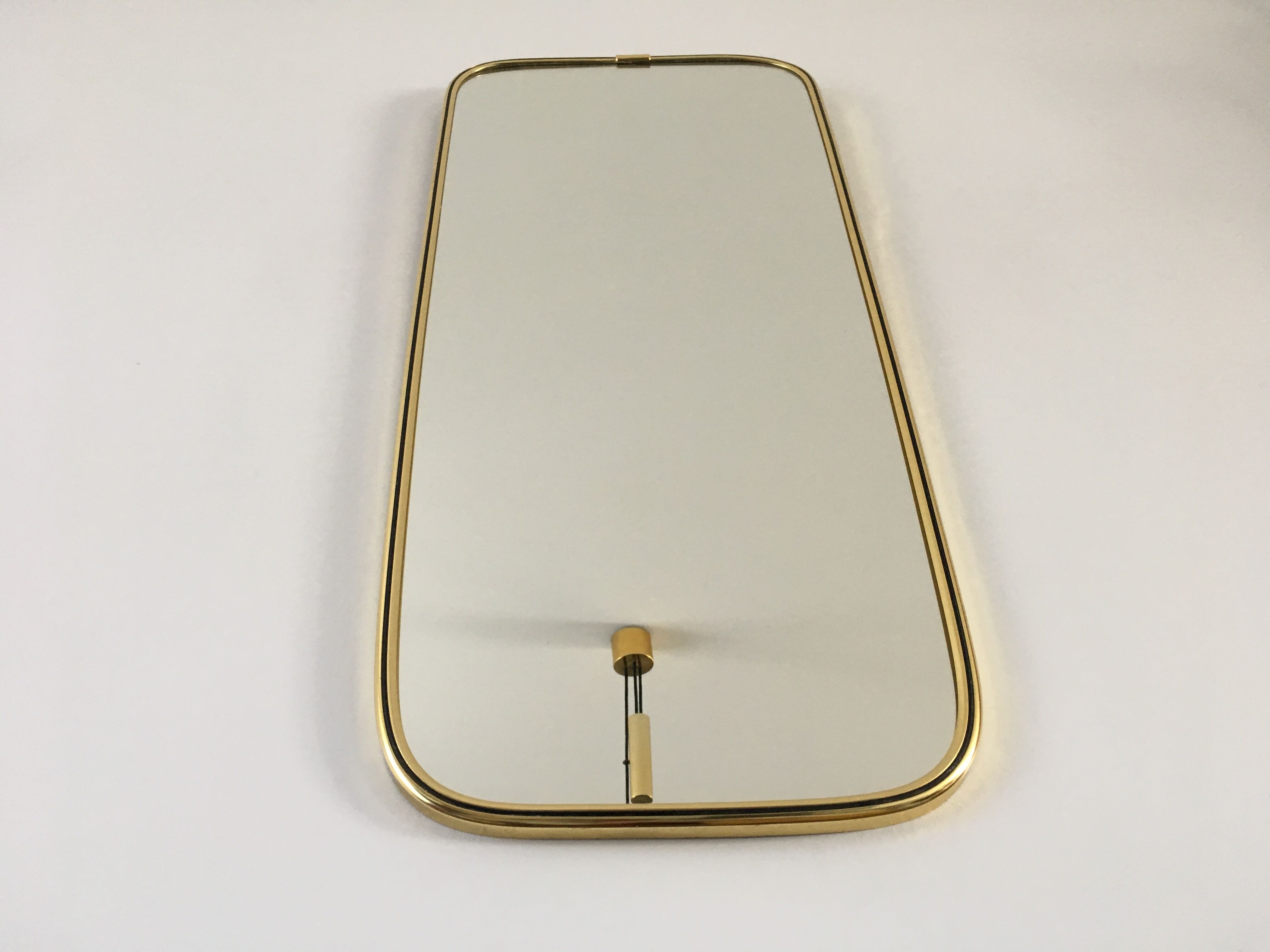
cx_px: 635
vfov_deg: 48.2
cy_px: 476
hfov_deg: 61.7
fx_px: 1064
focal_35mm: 29
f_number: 2.2
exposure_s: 1/33
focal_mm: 4.15
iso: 50
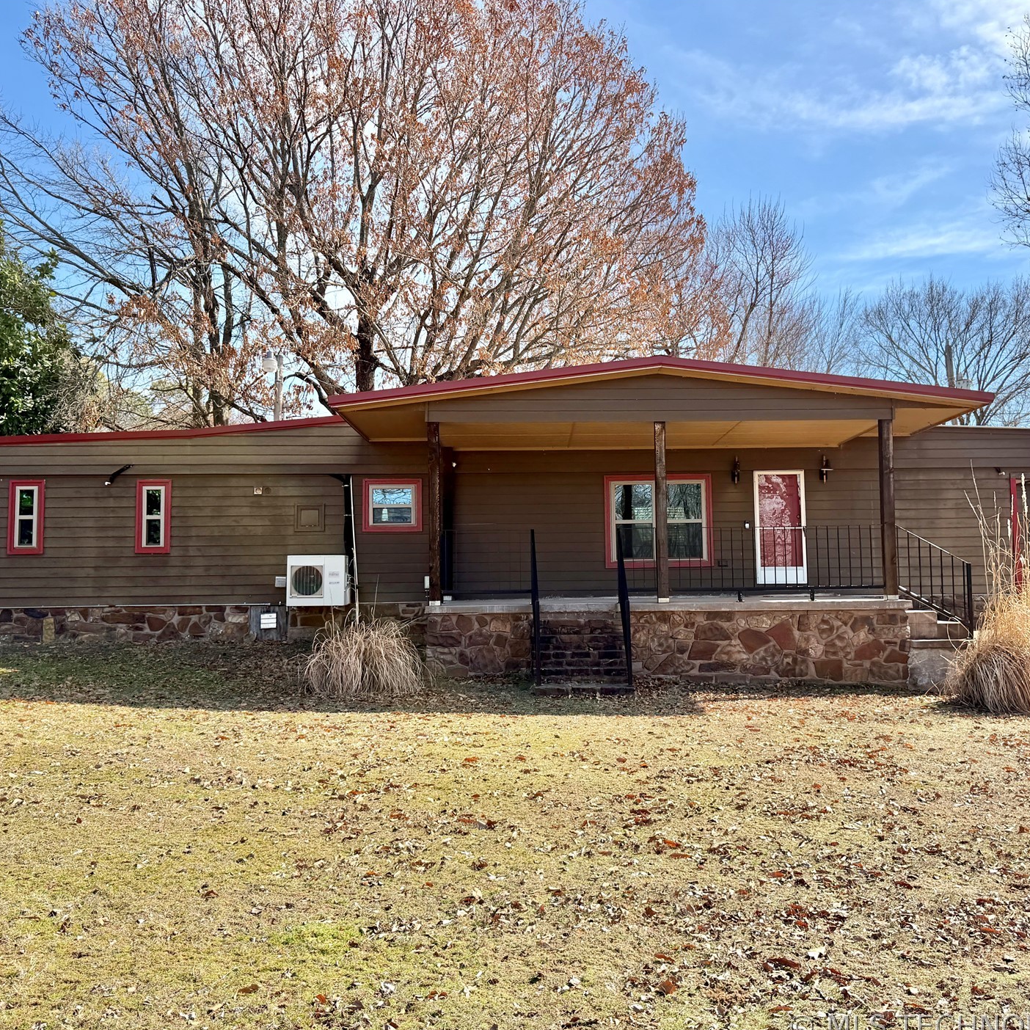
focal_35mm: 29
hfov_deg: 55.6
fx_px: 976
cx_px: 558
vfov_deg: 55.6
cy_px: 522
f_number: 1.78
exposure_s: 1/2445
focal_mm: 6.76
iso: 80
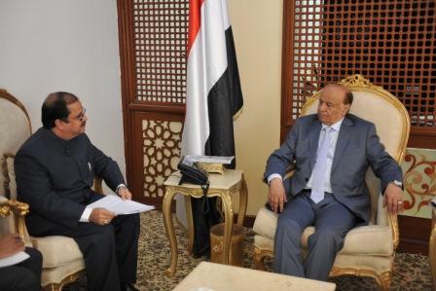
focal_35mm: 44
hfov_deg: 44.5
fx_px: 533
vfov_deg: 30.5
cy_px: 146
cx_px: 218
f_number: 2.8
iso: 400
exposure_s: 1/80
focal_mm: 44
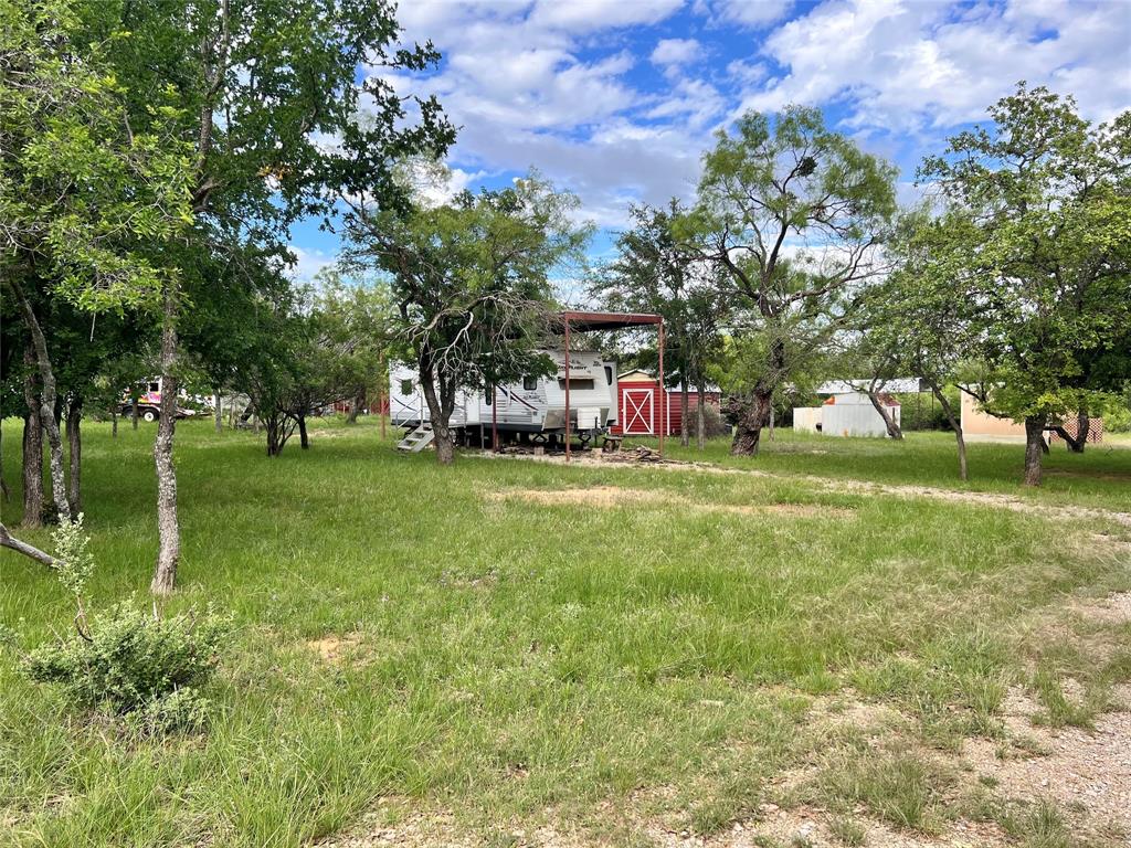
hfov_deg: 67.3
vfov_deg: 53.1
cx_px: 566
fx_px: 849
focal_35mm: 26
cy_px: 424
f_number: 1.5
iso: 50
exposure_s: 1/1280
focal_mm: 5.7
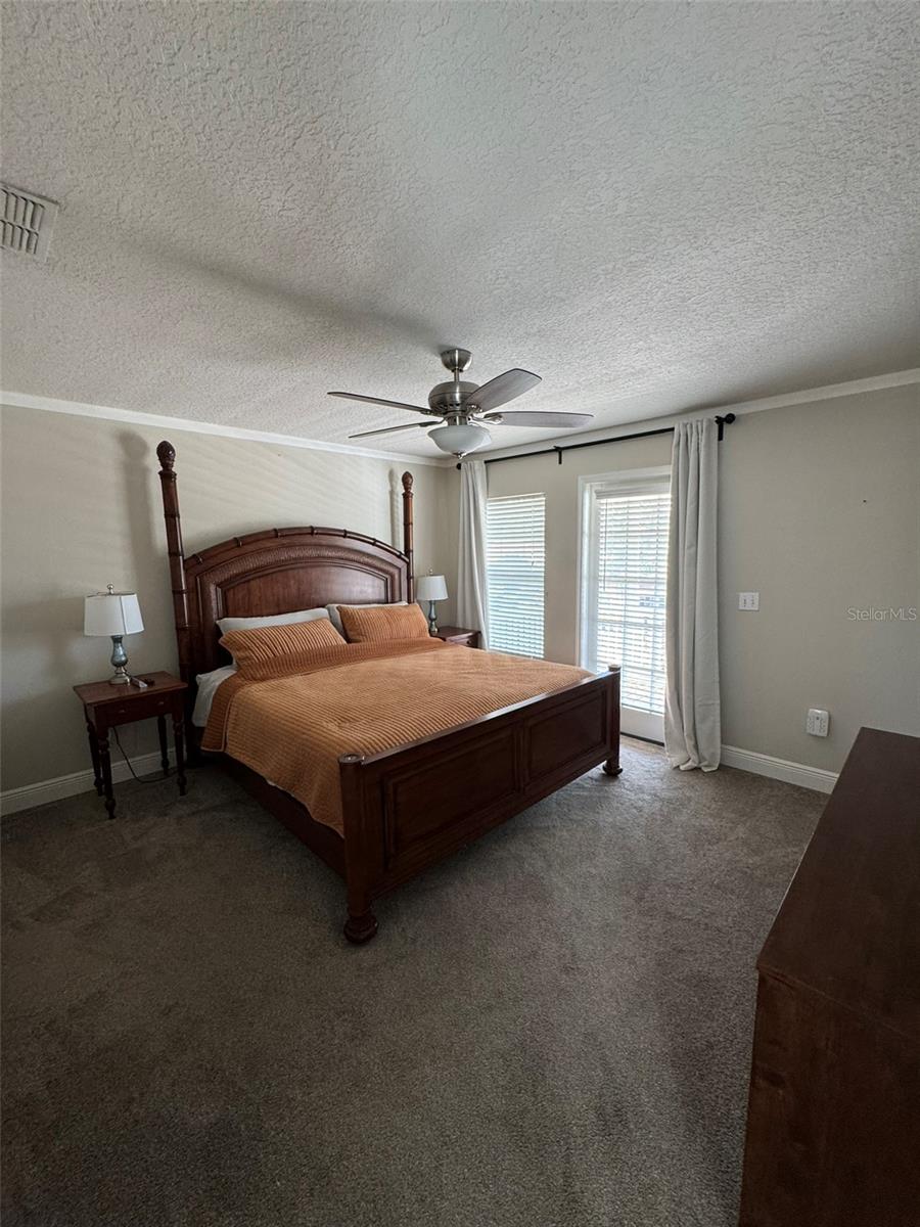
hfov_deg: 85.7
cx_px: 460
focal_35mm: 14
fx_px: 496
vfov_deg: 102.1
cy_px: 614
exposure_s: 1/99
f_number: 2.2
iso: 200
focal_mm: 2.22
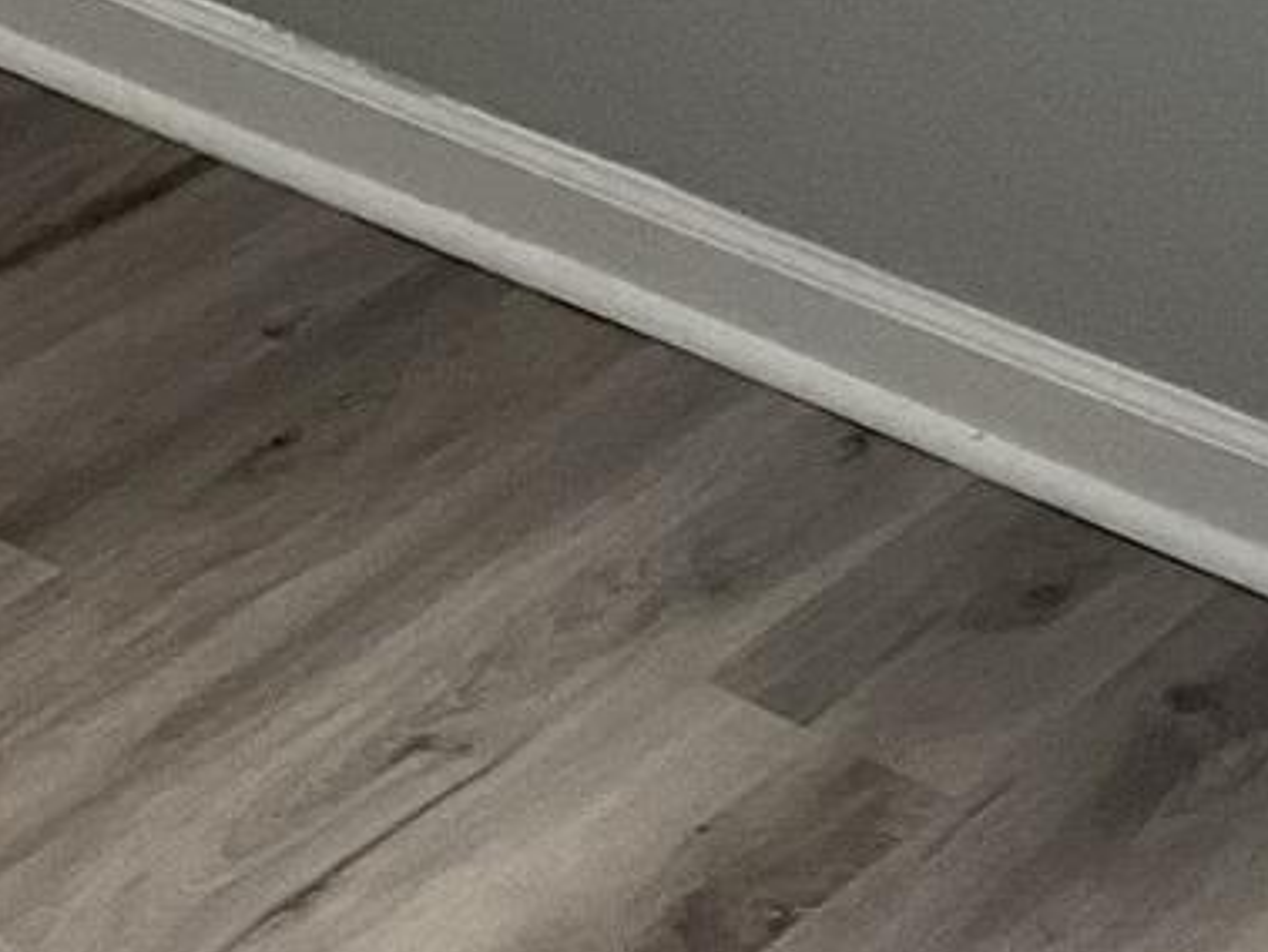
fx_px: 5755
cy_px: -1301
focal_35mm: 157
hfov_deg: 11.6
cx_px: -1057
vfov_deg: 8.6
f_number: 1.8
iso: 64
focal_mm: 3
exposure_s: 1/122
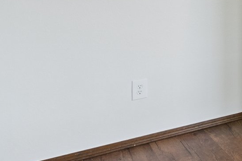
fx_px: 376
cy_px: -22
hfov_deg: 25.1
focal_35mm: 56
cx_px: 381
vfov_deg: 22.6
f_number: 6.3
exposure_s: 1/25
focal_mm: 10
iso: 200
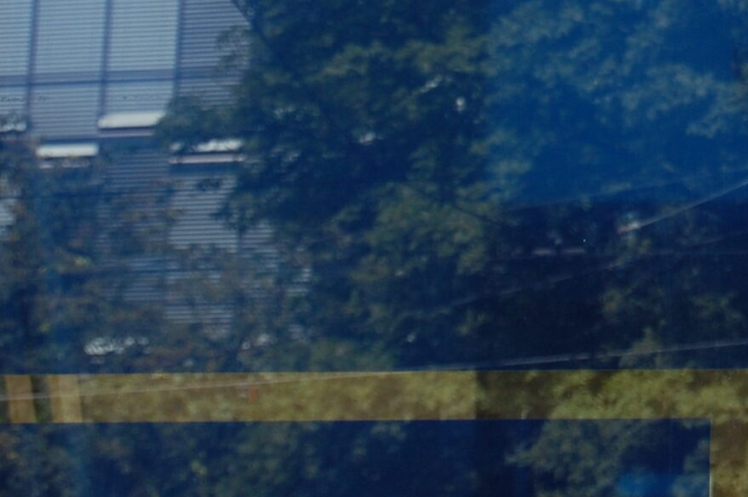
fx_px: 4970
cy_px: -132
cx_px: 734
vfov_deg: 5.7
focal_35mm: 239
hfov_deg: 8.6
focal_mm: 55
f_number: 5.6
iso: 320
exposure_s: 1/125
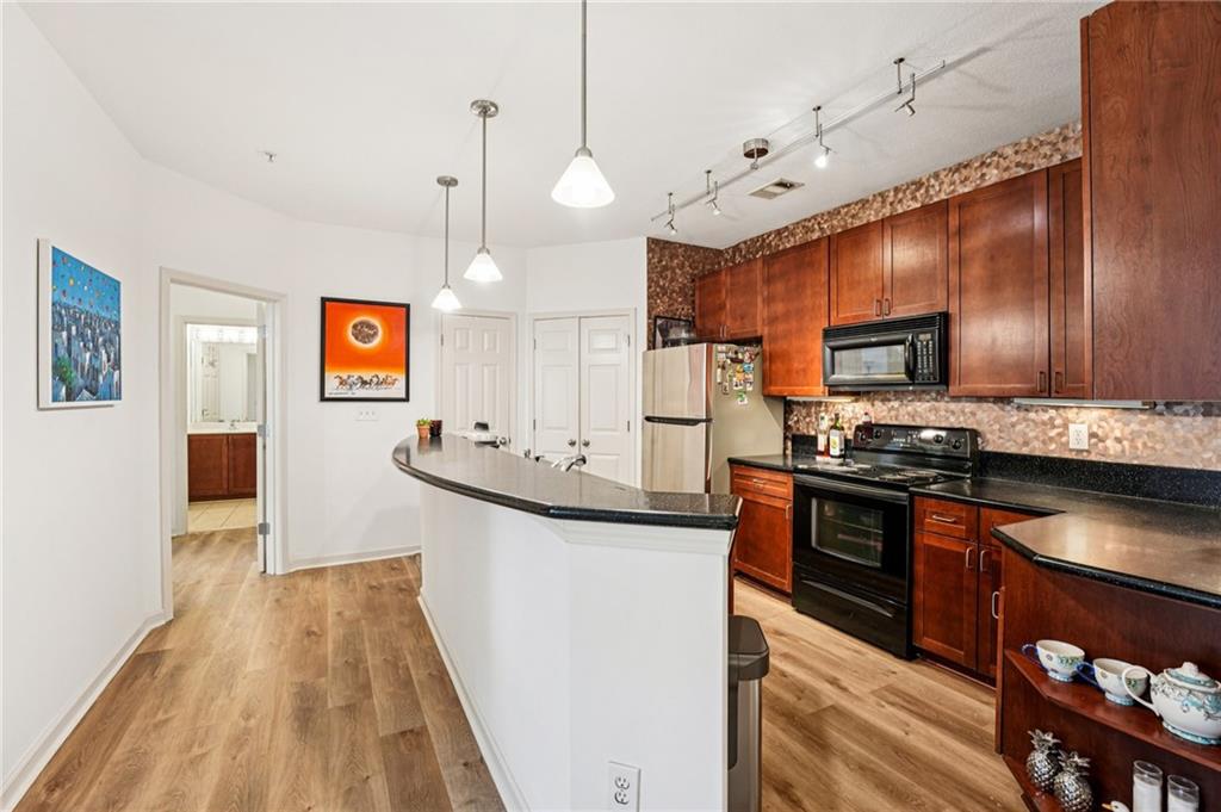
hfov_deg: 104.3
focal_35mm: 14
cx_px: 610
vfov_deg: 81.1
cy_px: 406
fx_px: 474
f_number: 8
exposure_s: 1/4
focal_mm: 14
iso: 320
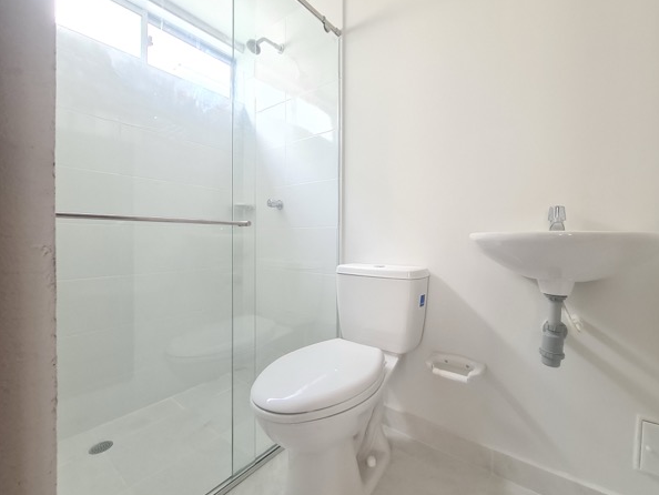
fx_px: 267
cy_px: 239
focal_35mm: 14
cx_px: 353
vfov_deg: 85.7
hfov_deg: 101.9
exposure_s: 1/60
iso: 250
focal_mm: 2.2
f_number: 2.2
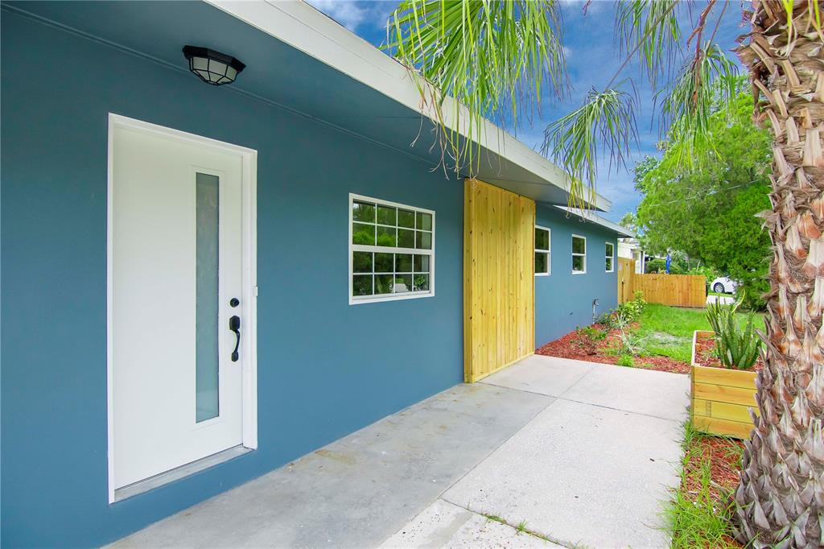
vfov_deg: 72.0
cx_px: 412
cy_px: 274
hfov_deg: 95.0
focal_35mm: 16
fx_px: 378
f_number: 4
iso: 640
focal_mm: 11
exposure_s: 1/1600
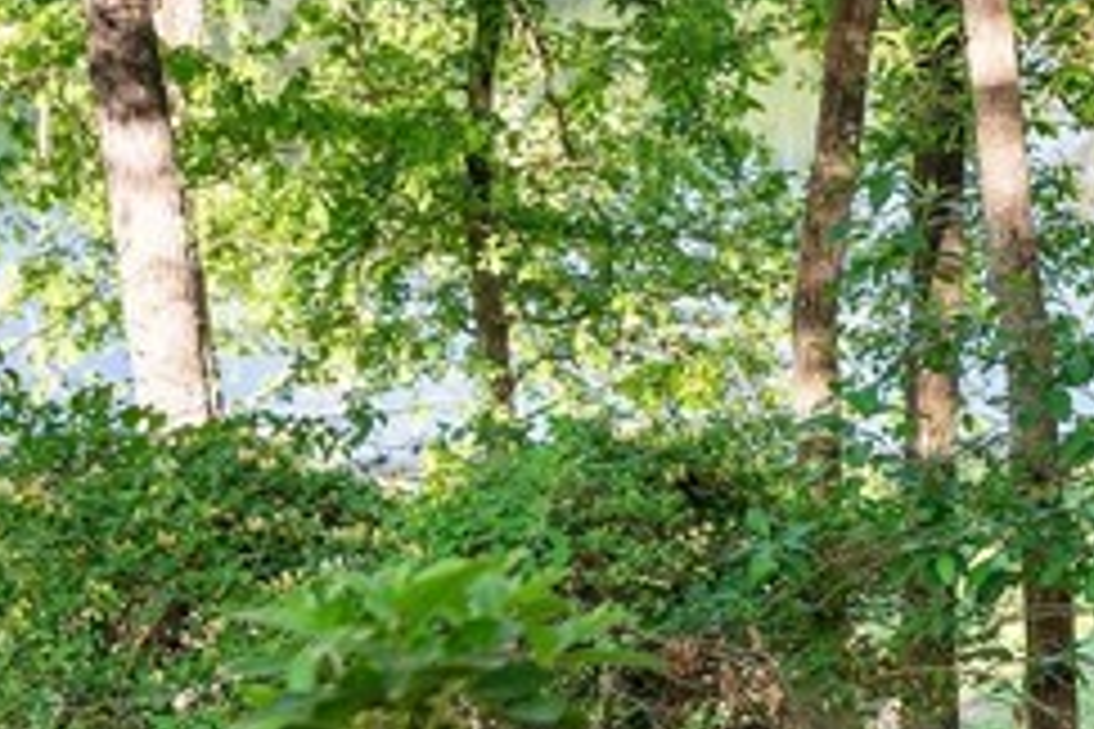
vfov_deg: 12.8
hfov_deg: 16.5
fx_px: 3251
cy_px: 281
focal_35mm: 107
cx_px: 1871
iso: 250
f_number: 4
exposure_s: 1/200
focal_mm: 24
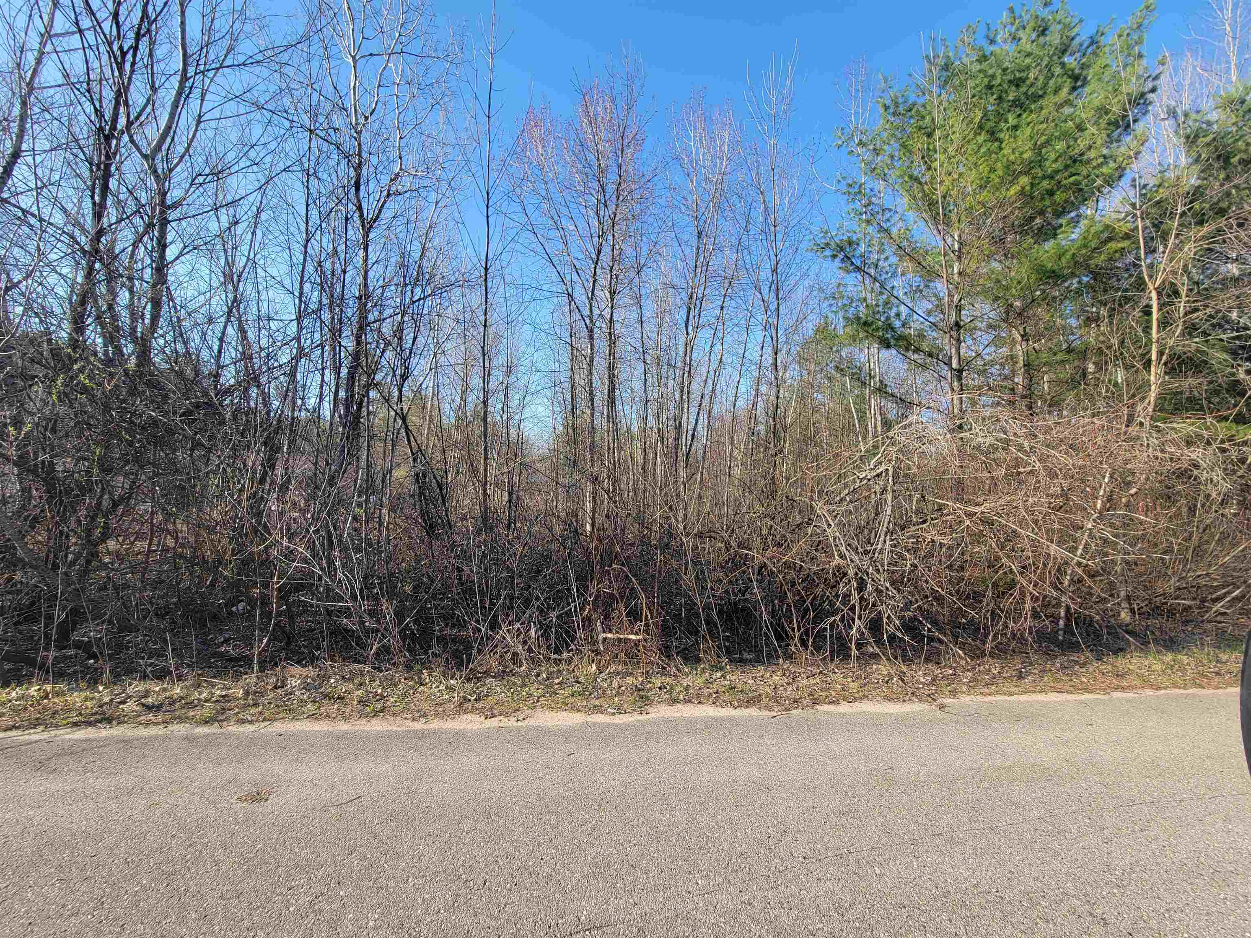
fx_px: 470
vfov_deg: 89.9
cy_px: 469
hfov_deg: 106.2
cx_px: 626
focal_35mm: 13
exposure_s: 1/569
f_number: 2.2
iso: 50
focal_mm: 2.2
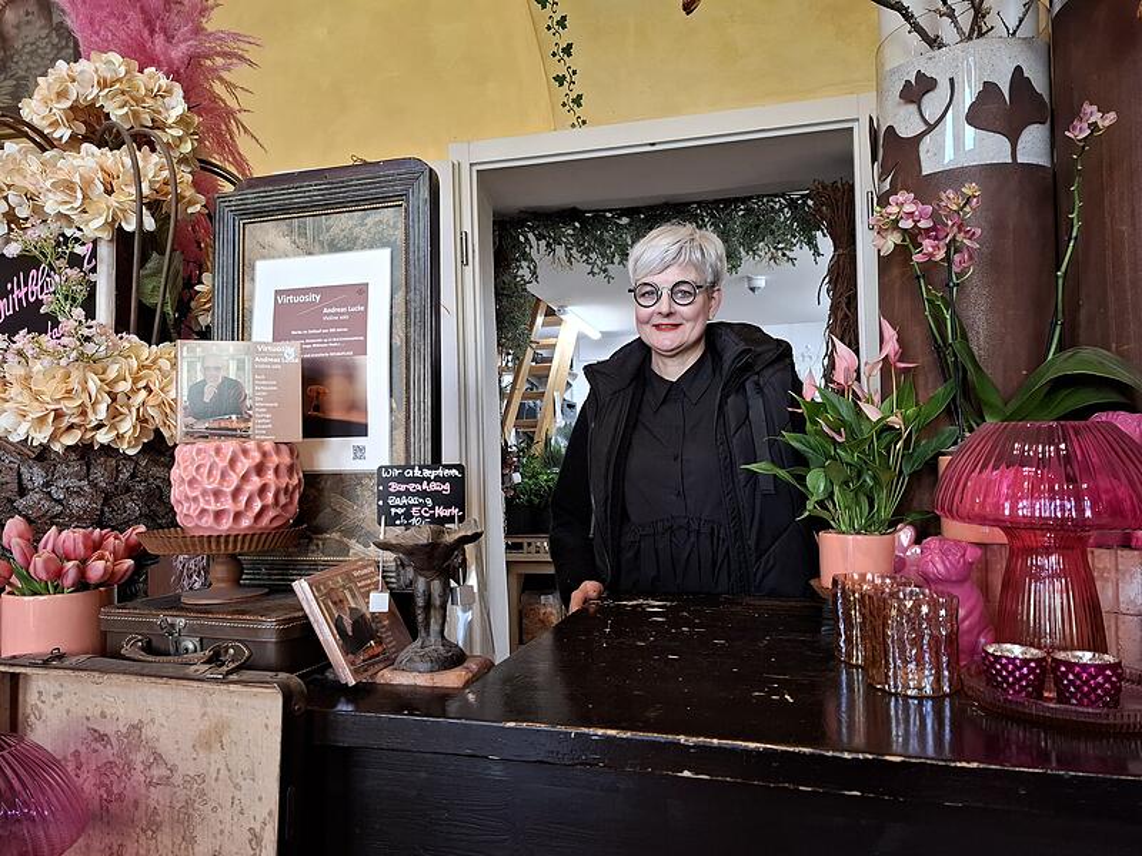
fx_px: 759
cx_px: 571
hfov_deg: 73.9
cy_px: 428
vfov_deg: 58.9
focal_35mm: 23
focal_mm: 5.54
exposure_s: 1/100
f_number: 1.8
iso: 320
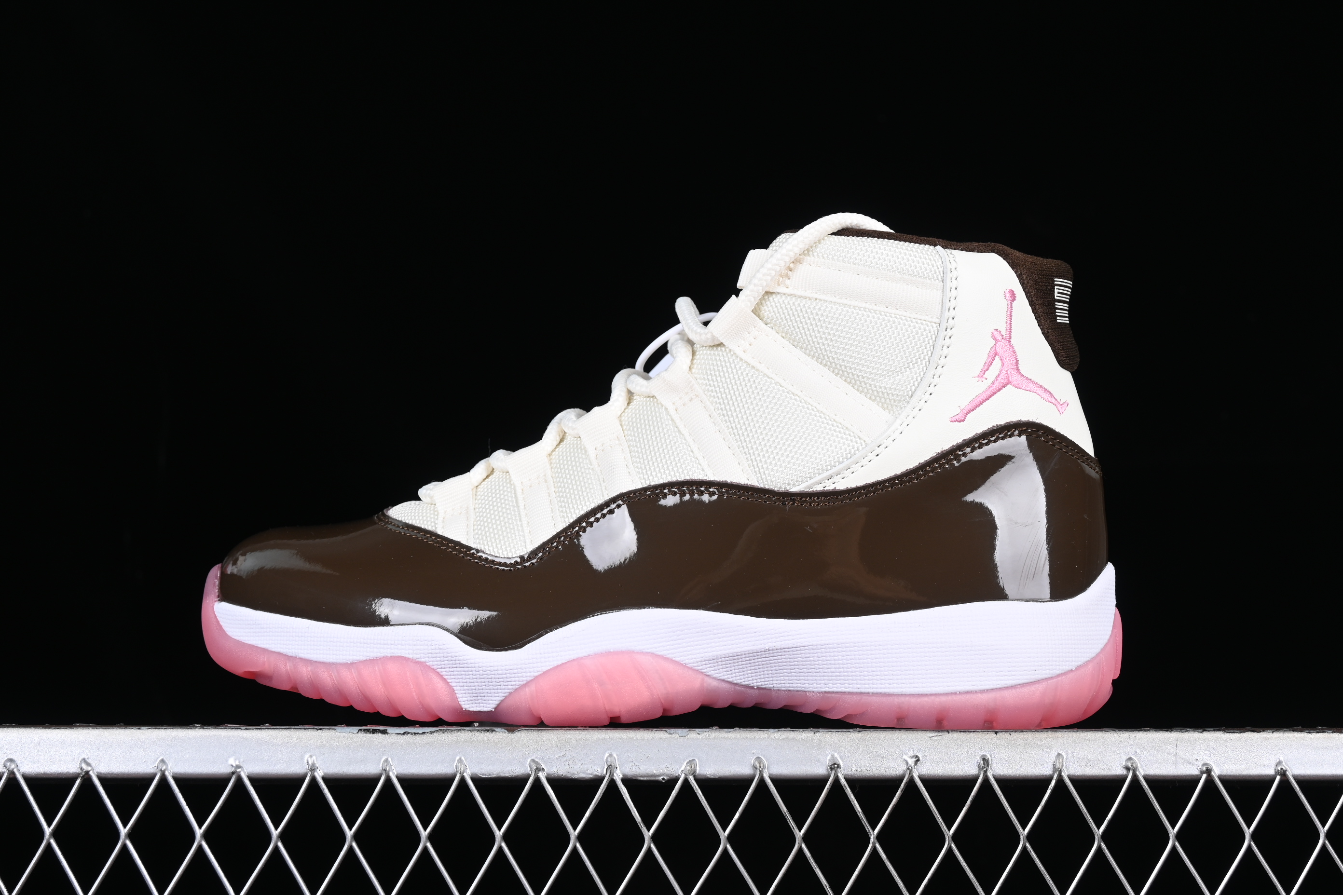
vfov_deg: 18.9
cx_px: 672
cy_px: 448
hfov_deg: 28.1
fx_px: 2686
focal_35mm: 72
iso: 160
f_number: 8
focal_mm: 48
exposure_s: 1/80
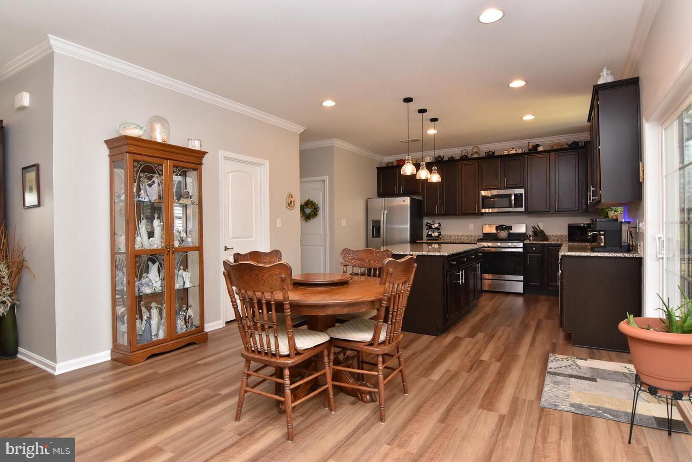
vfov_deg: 67.5
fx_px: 346
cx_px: 346
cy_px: 231
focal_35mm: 18
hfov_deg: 90.0
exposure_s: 1/60
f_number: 7.1
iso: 800
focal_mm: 12
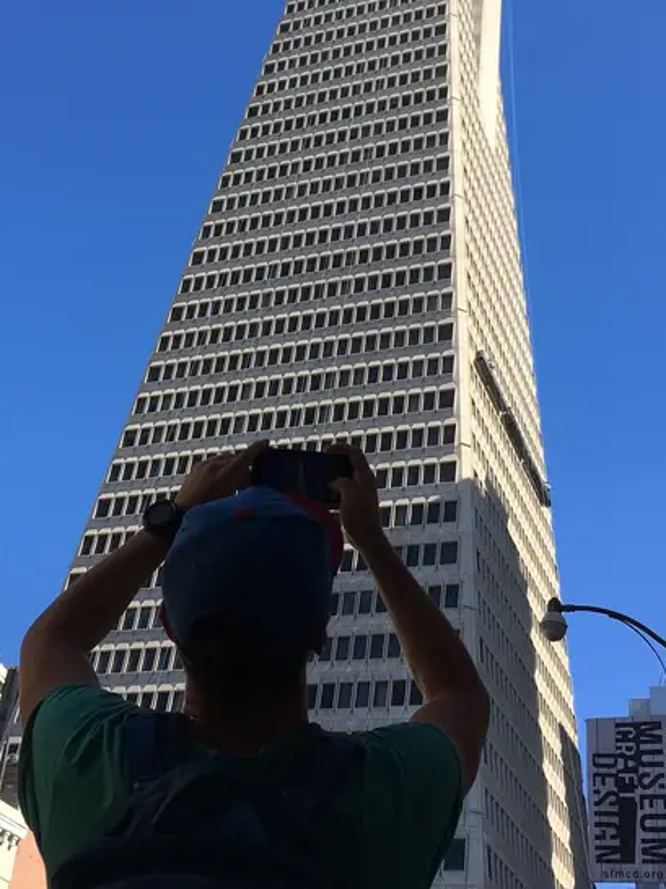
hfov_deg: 28.5
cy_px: 357
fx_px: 1309
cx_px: 314
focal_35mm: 51
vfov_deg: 37.4
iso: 25
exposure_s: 1/1115
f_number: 2.2
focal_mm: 4.15
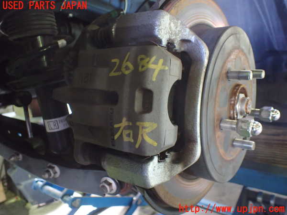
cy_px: 108
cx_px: 144
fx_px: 249
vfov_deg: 46.8
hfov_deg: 60.0
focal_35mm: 30
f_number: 2.3
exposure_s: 1/30
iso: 800
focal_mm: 5.4
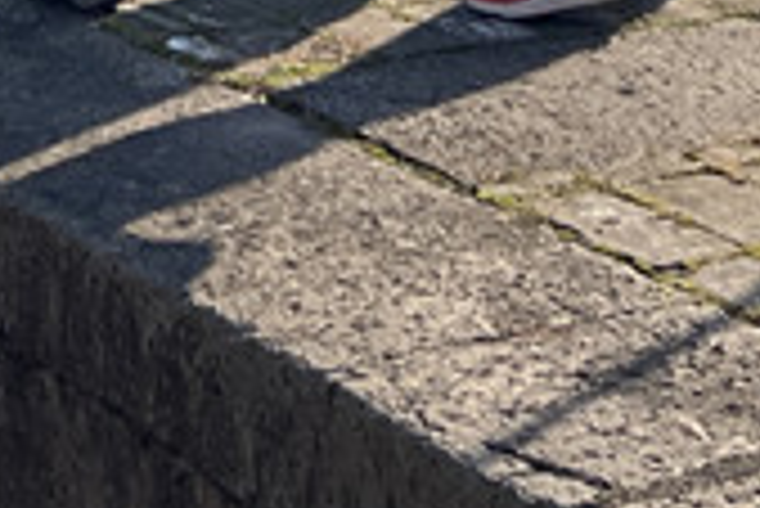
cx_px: 63
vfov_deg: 7.4
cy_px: -1083
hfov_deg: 12.7
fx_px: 3381
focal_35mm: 160
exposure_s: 1/6579
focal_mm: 5.7
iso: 50
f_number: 1.5
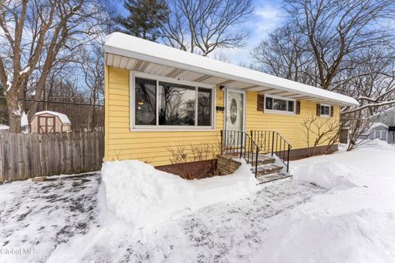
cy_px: 132
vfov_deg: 81.2
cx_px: 198
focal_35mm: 14
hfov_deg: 104.3
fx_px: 154
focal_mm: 14
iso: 100
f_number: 8
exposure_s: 1/200
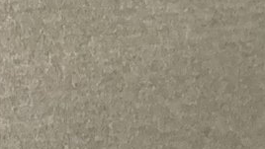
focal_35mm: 191
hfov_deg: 10.5
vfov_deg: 5.9
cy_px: 430
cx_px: -228
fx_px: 1343
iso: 640
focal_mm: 3.3
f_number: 2.4
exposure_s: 1/30
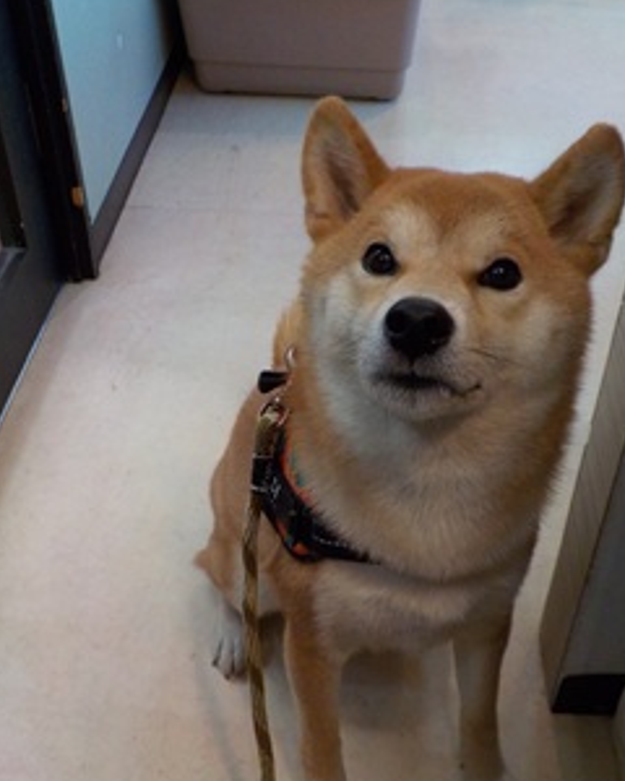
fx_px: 902
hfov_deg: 38.1
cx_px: 375
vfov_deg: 46.8
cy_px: 424
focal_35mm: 39
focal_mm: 4.1
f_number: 3.3
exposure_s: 1/30
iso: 200
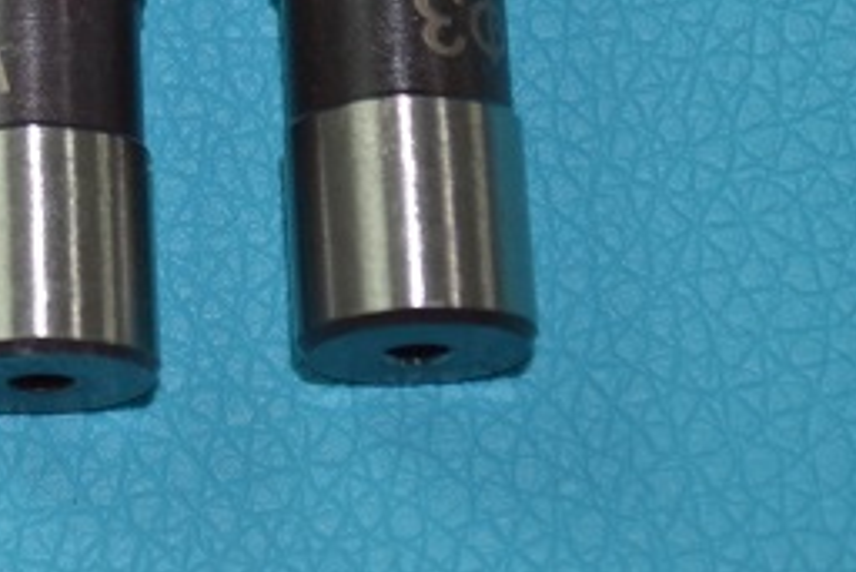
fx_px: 6127
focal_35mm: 258
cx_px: -374
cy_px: -236
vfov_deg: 5.3
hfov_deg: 7.9
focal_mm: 55
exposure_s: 1/15
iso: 360
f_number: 5.6
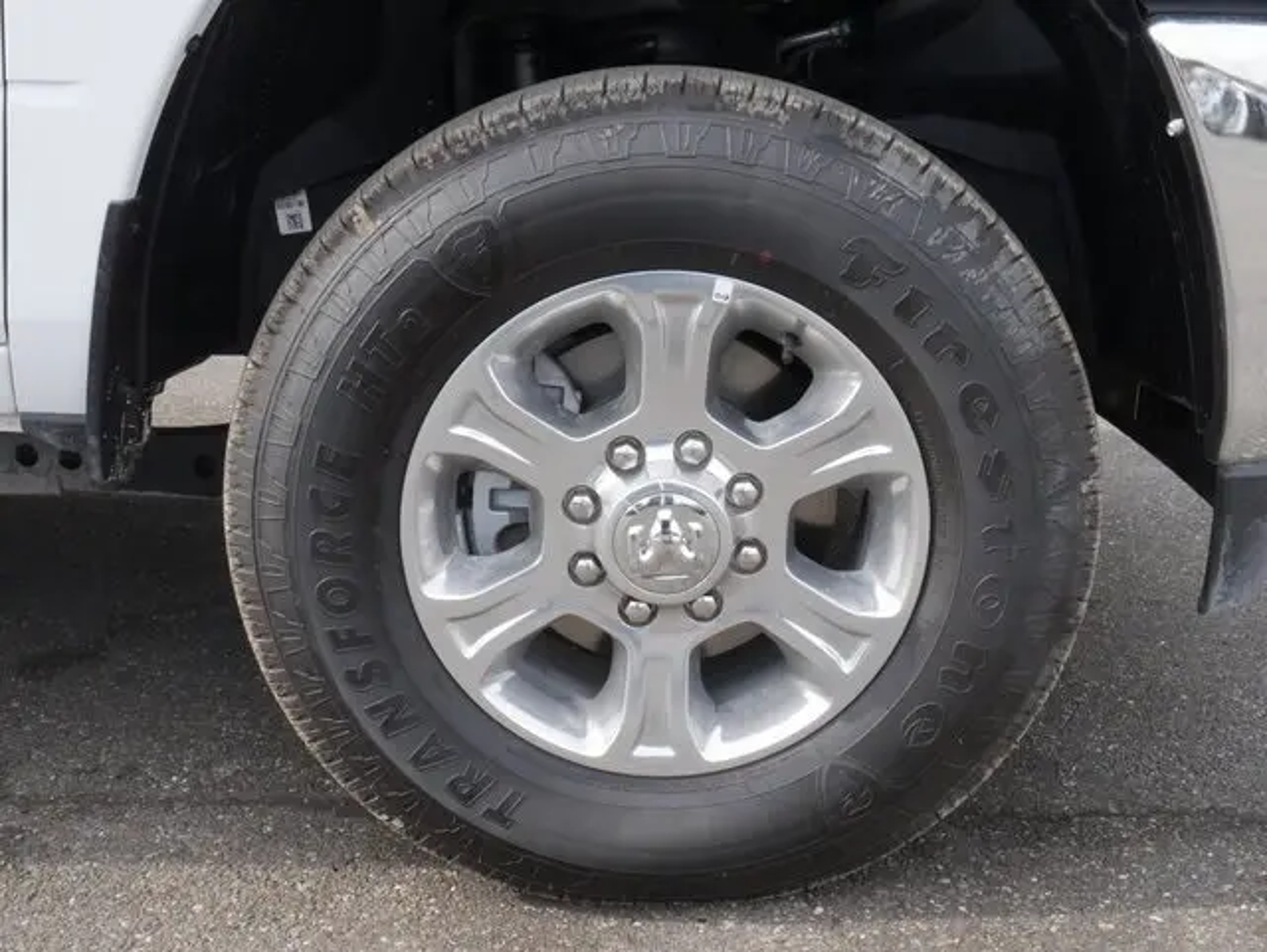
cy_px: 476
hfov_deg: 46.8
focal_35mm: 40
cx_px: 634
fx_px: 1465
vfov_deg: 36.0
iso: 800
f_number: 20
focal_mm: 20
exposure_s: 1/60
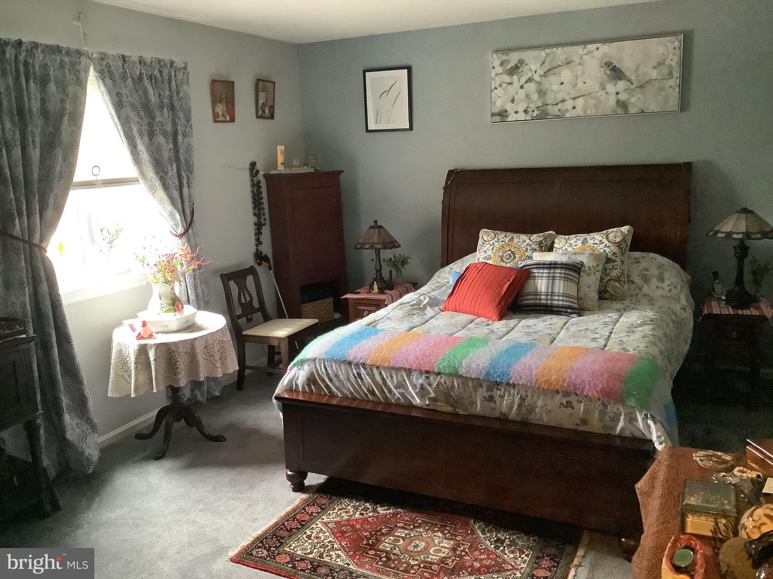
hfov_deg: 58.4
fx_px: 692
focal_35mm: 31
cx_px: 386
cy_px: 290
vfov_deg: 45.4
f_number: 2.4
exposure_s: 1/30
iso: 800
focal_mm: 3.3
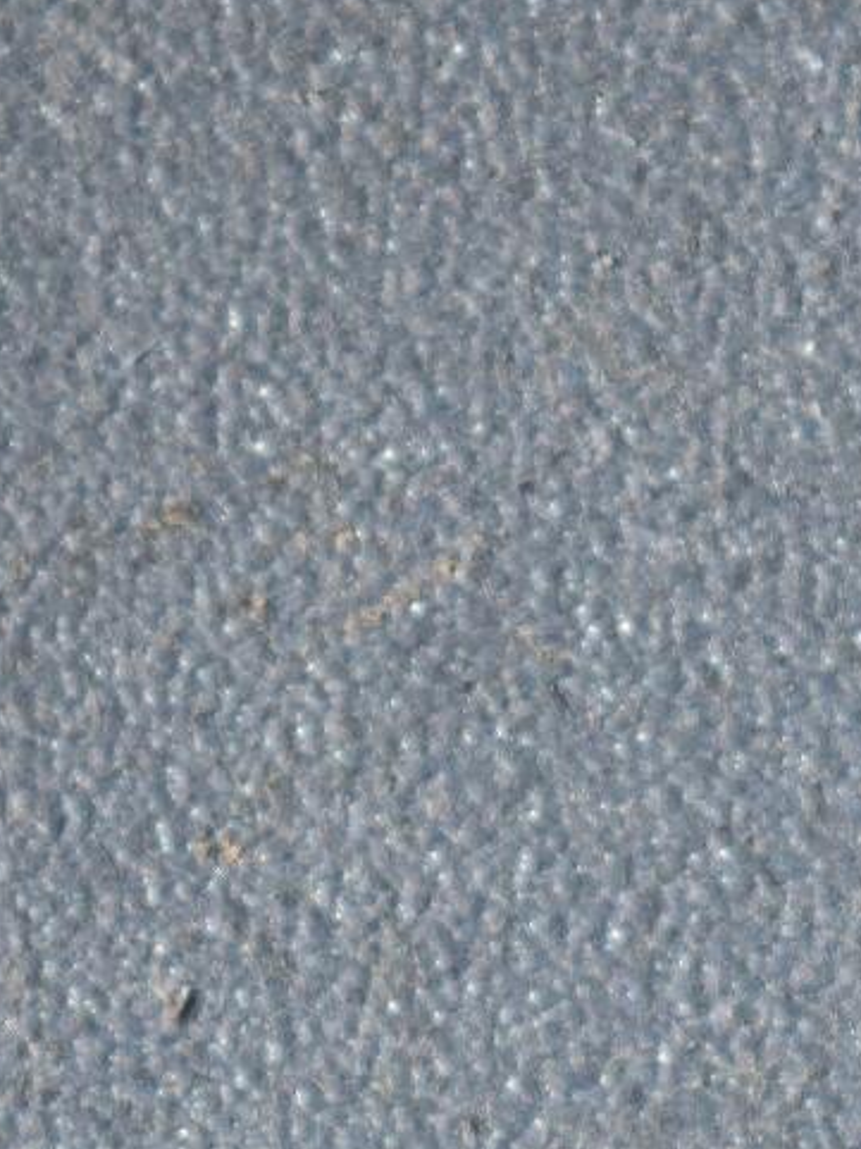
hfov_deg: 3.5
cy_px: 2134
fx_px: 14008
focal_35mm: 422
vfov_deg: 4.6
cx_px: 1228
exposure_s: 1/100
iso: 64
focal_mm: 9
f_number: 2
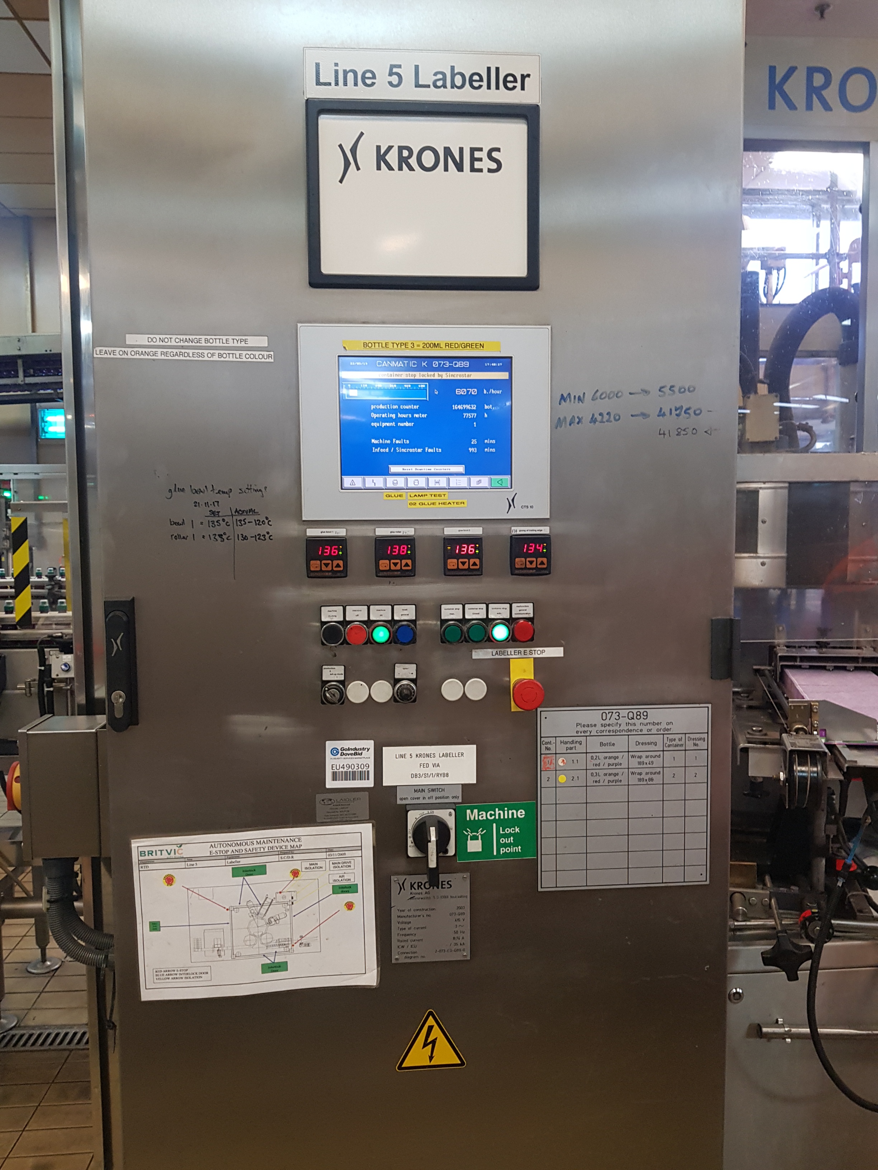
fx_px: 879
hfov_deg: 53.1
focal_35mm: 26
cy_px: 585
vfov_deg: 67.3
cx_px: 439
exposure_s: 1/50
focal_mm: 4.3
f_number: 1.7
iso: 160
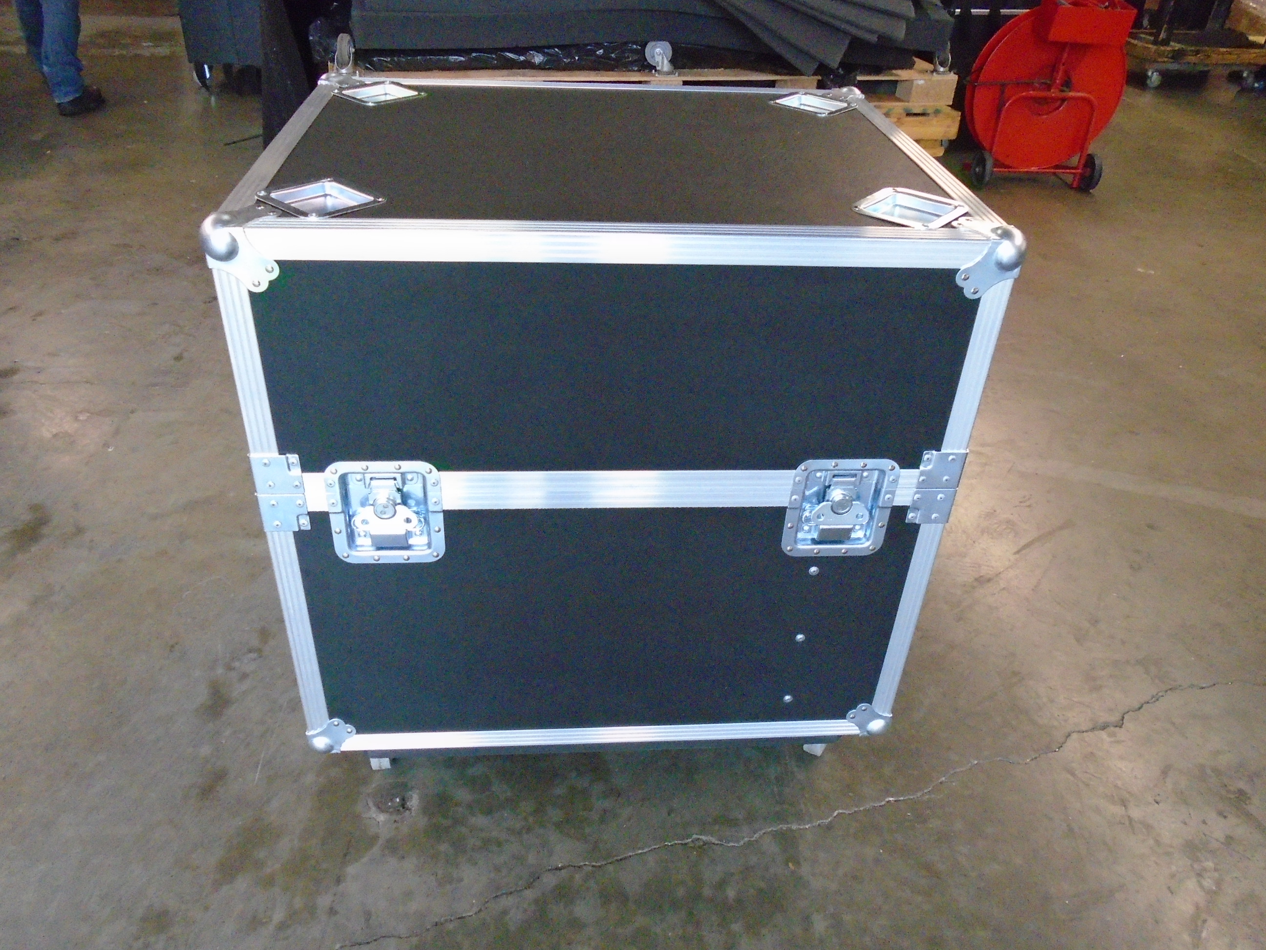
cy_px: 475
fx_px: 951
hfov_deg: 67.3
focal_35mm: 26
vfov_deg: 53.1
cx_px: 633
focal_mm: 4.6
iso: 800
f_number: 3.2
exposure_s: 1/40
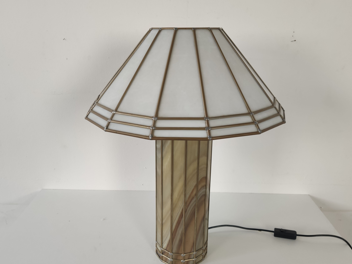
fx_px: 315
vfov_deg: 45.4
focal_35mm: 31
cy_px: 134
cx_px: 174
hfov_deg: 58.4
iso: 271
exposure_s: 1/100
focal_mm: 4.75
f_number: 1.75
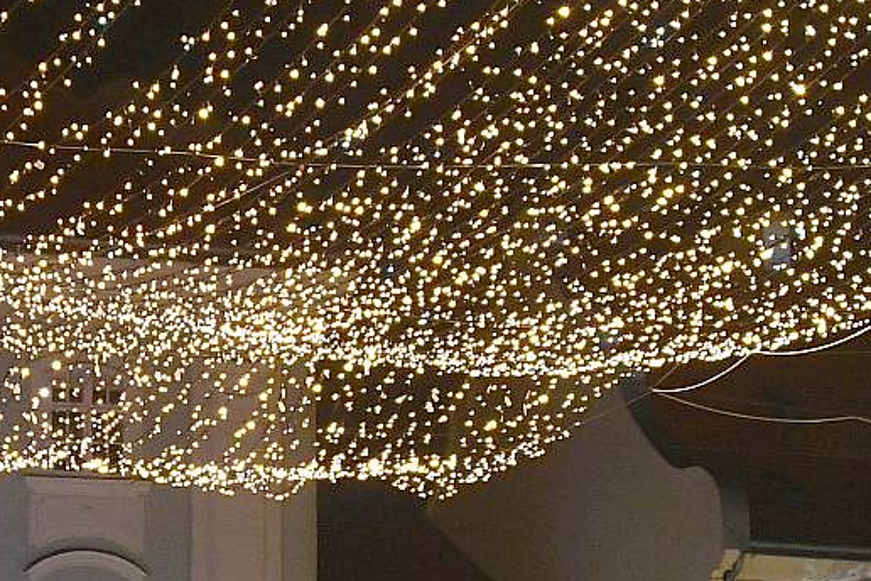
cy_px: 545
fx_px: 3822
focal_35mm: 158
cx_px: 169
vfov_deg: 8.6
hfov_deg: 12.9
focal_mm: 34
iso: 5000
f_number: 3.8
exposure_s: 1/100
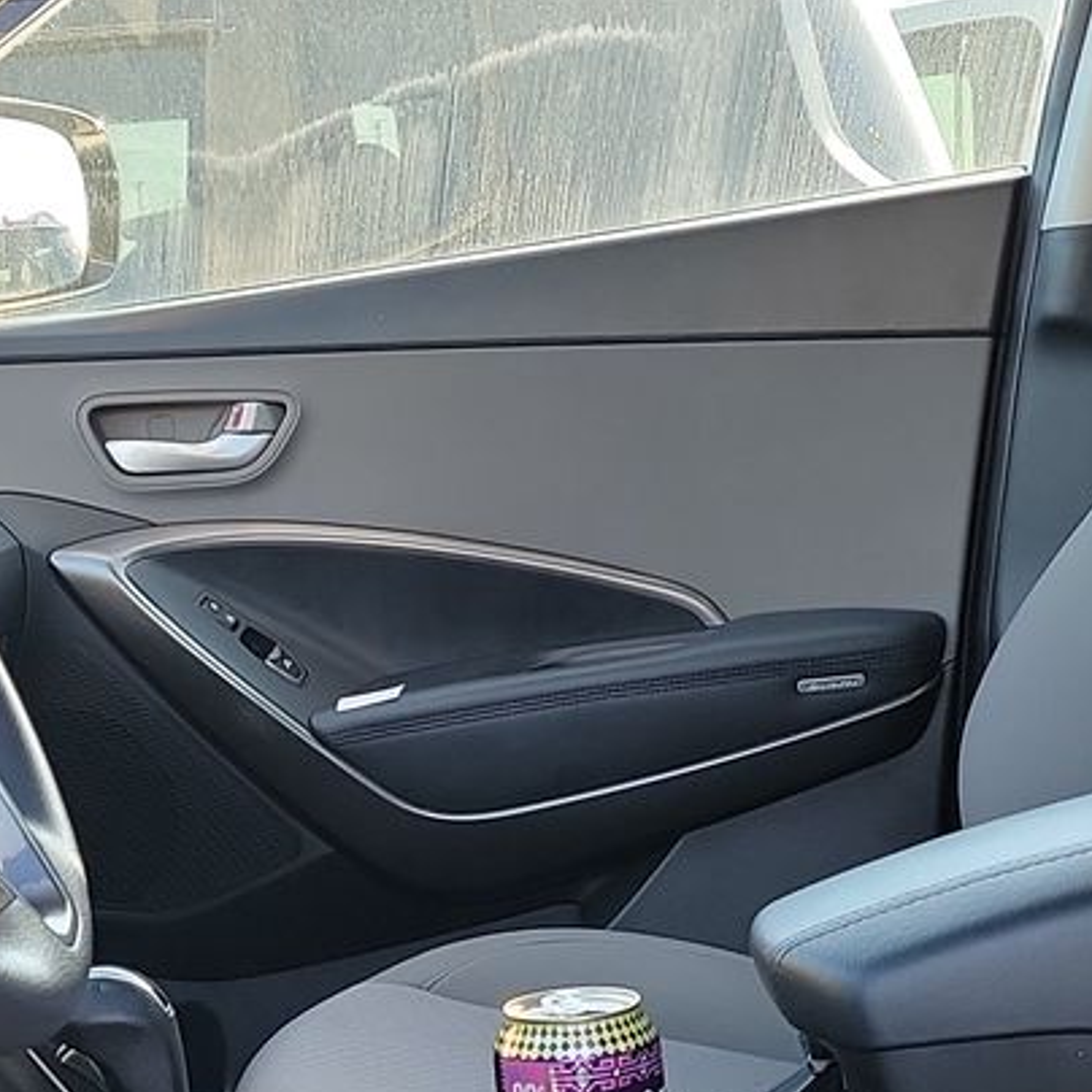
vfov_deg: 20.0
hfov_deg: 20.6
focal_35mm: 84
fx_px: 2998
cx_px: 408
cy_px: 1089
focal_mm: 6.7
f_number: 1.8
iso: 97
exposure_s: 1/59
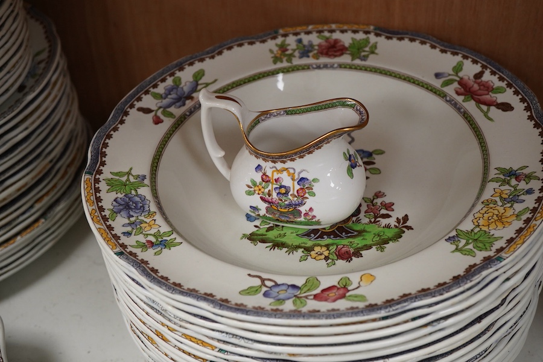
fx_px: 679
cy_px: 181
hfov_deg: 43.6
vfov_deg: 29.9
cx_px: 272
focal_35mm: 45
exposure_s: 1/125
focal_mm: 30
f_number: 9
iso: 1250
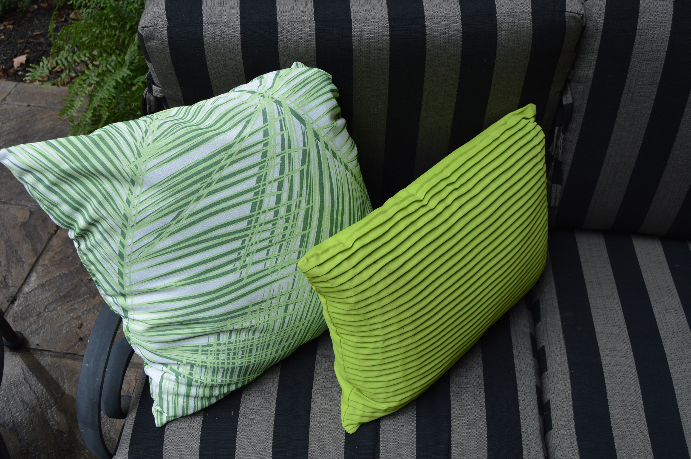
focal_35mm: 33
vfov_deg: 39.9
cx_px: 346
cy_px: 230
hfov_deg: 57.3
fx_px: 633
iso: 280
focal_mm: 22
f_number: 5.6
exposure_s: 1/125
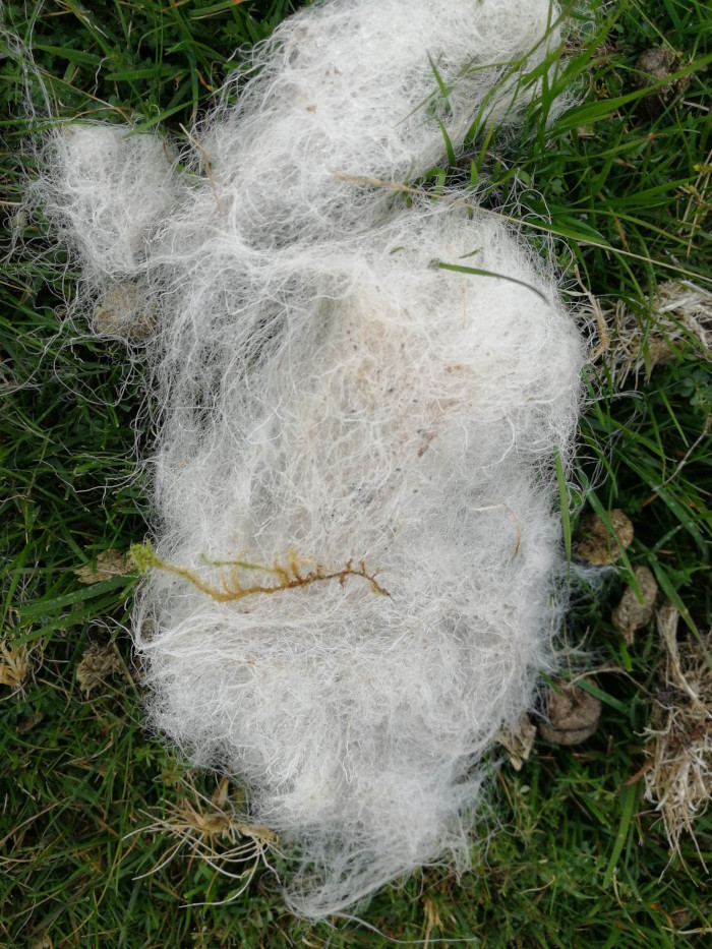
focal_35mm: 27
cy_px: 474
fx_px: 740
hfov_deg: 51.4
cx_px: 356
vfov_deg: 65.3
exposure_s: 1/900
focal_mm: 3.95
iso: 100
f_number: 1.8
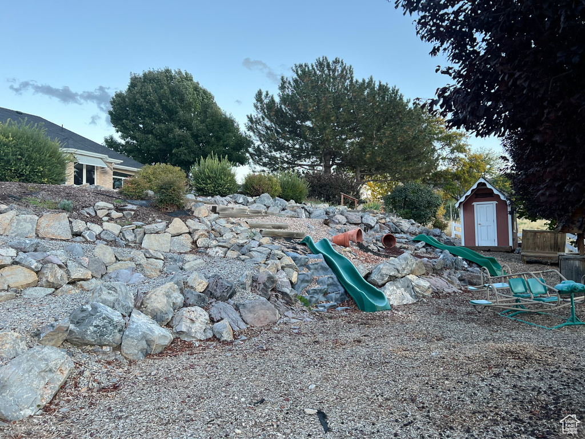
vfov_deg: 53.1
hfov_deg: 67.3
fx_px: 439
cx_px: 292
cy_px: 220
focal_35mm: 26
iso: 100
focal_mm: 5.7
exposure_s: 1/121
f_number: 1.5
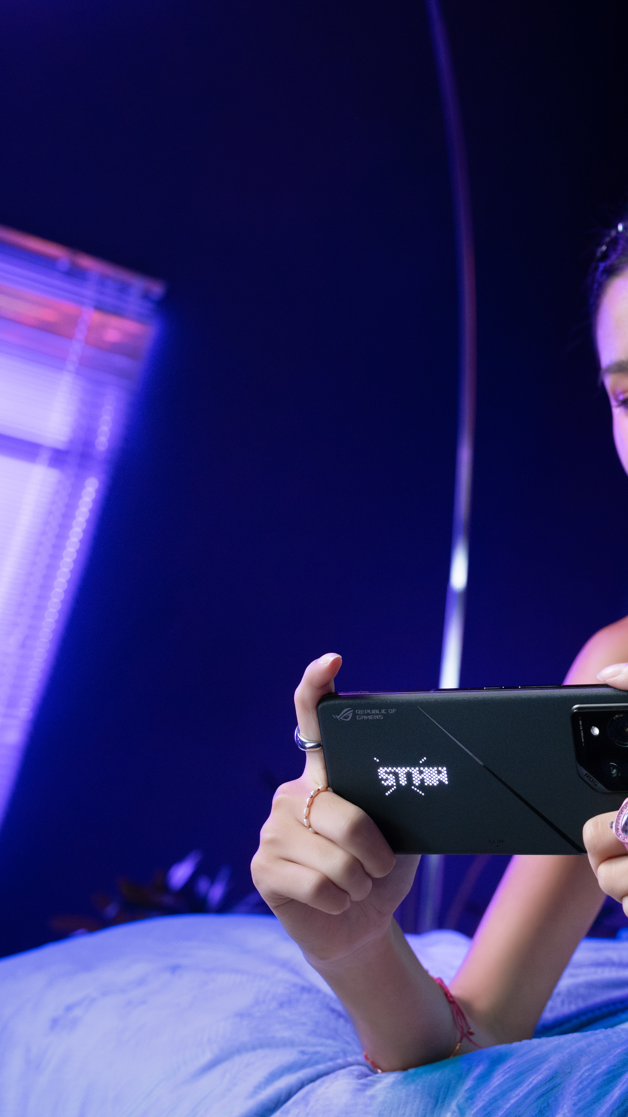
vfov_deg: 34.9
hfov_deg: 19.6
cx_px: 598
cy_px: 560
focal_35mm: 60
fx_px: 1776
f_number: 5
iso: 3200
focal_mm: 38
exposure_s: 1/125
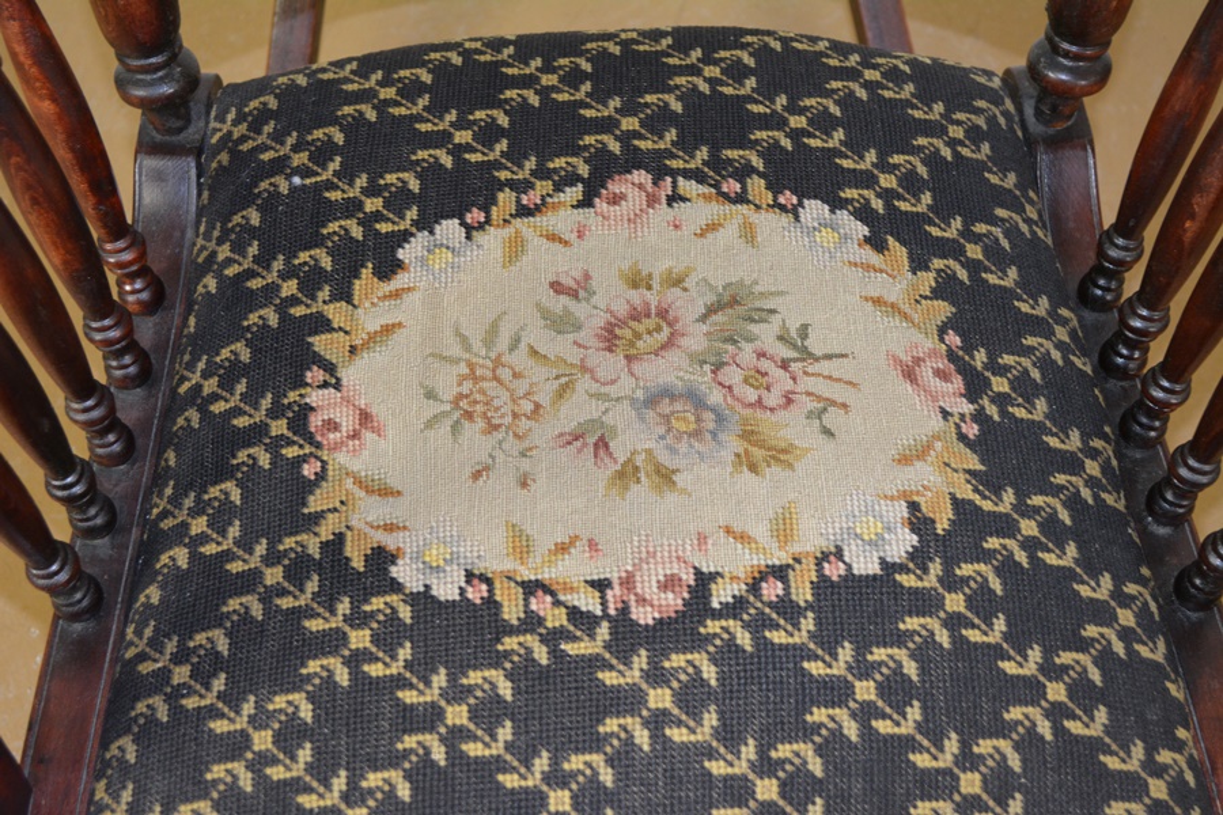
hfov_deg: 35.1
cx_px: 612
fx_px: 1936
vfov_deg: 23.8
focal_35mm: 57
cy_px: 408
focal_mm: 38
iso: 1250
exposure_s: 1/60
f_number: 5
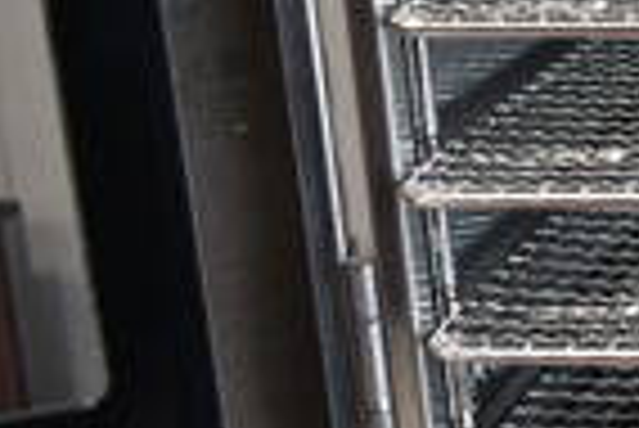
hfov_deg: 14.7
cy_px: -59
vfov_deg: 11.6
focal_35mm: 116
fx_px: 2061
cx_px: 1260
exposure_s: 1/30
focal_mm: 18
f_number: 3.5
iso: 220
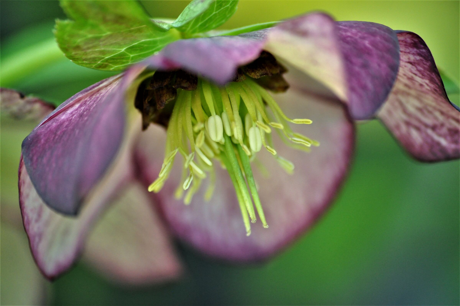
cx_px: 230
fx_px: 4594
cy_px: 153
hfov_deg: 5.7
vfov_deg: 3.8
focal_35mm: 360
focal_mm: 240
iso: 1000
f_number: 5.3
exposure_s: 1/500
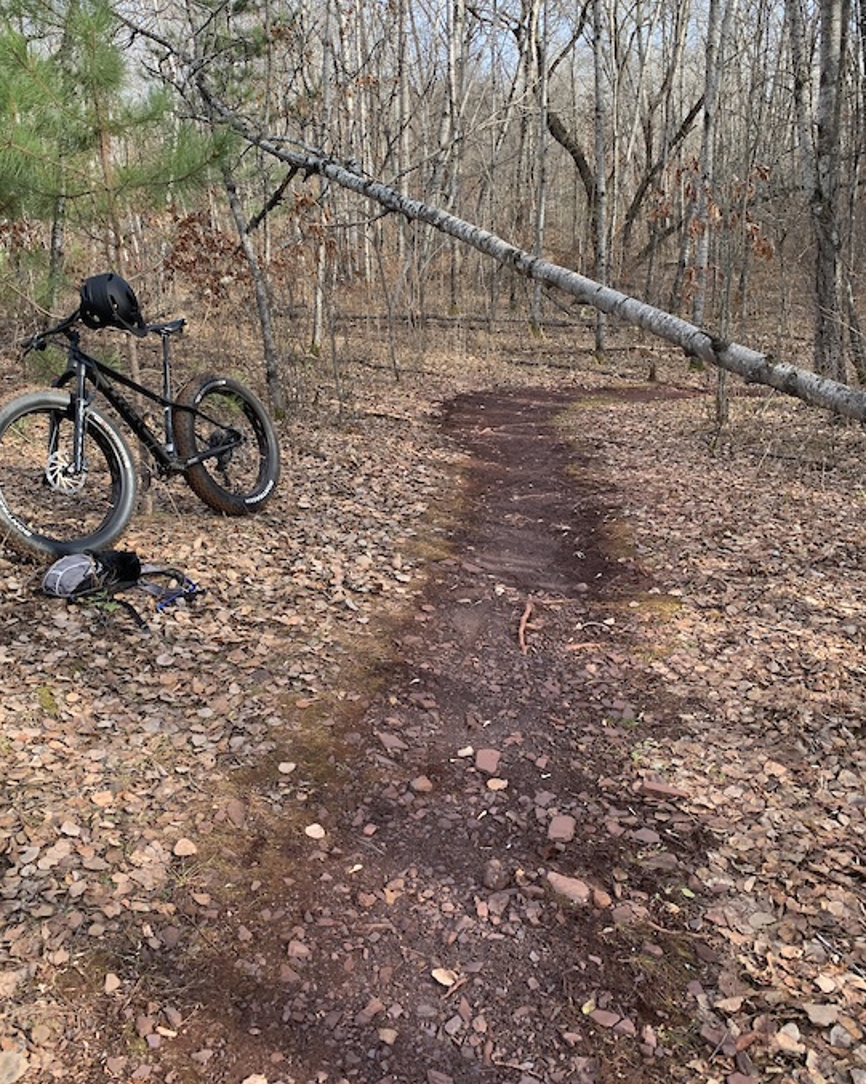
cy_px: 482
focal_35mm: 30
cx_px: 387
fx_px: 962
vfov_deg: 58.6
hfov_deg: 48.4
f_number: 1.8
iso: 25
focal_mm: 4.25
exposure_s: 1/268
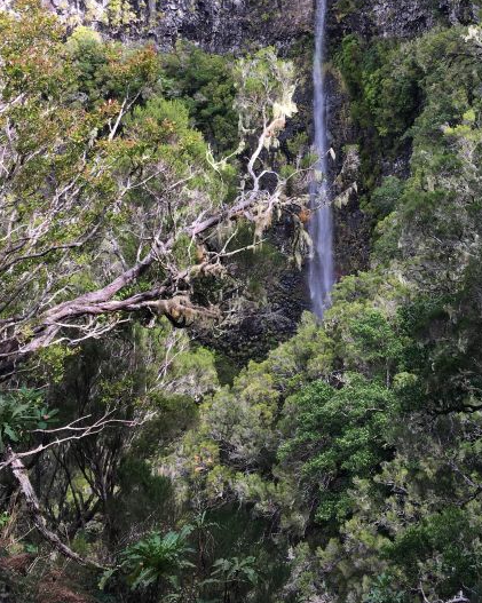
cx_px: 337
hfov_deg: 34.4
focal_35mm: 43
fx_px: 767
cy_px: 173
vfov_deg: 42.0
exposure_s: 1/206
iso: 25
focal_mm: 4.15
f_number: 2.2
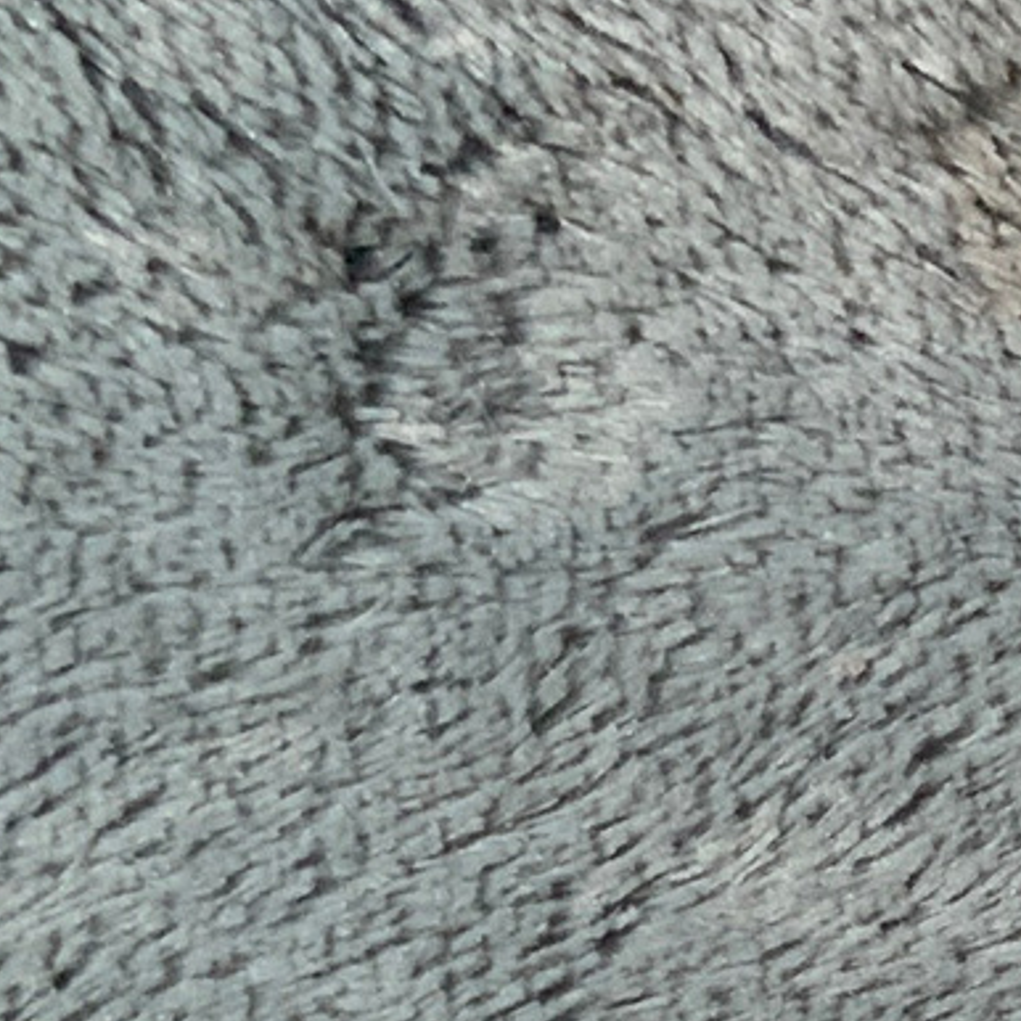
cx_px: 1928
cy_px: 2021
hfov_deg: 9.7
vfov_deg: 9.6
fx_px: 5673
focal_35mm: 170
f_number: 1.8
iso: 80
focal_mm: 3
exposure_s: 1/60
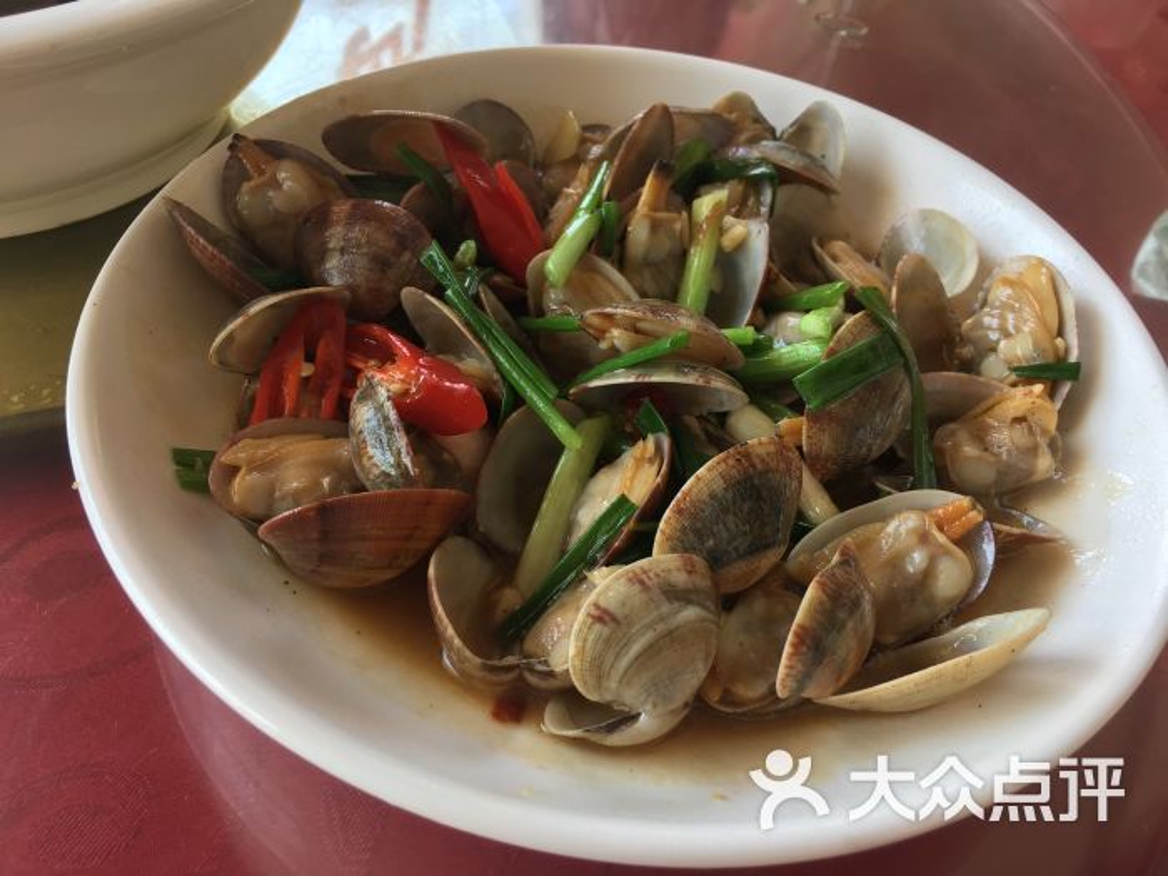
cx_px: 584
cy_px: 438
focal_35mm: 29
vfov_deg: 48.2
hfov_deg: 61.7
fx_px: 979
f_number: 2.2
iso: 25
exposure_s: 1/50
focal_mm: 4.15
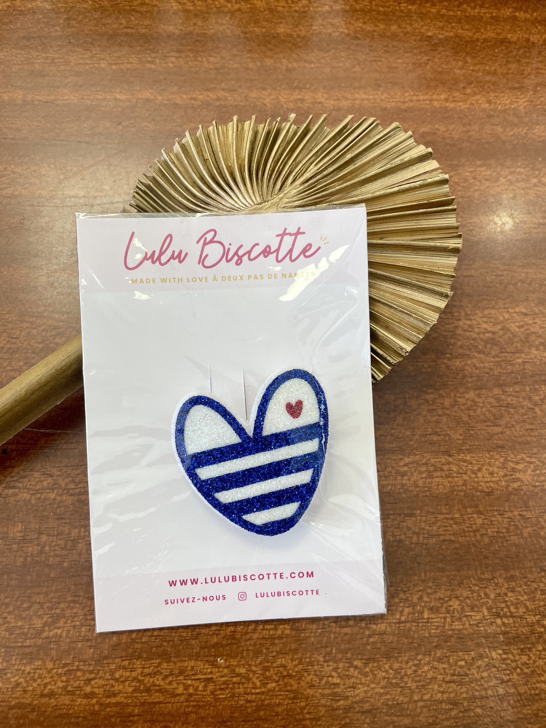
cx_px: 273
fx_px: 547
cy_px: 364
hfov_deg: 53.1
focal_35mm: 26
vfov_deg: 67.3
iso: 50
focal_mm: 4.2
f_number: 1.6
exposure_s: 1/100
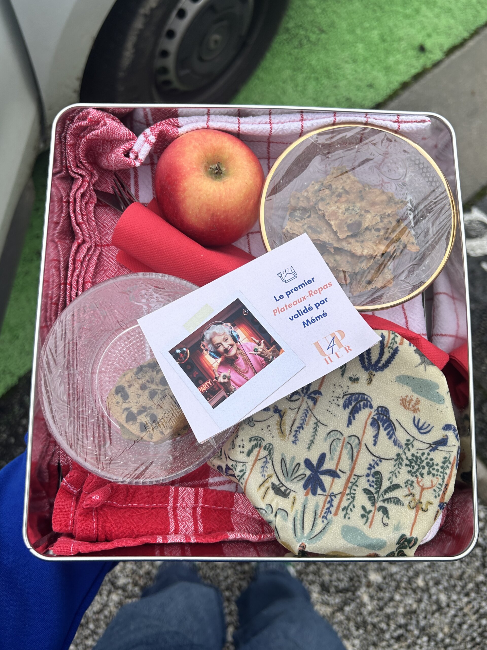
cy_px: 325
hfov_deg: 53.1
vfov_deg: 67.3
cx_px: 244
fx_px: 488
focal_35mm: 26
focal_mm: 5.7
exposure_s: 1/1621
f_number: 1.5
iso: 50
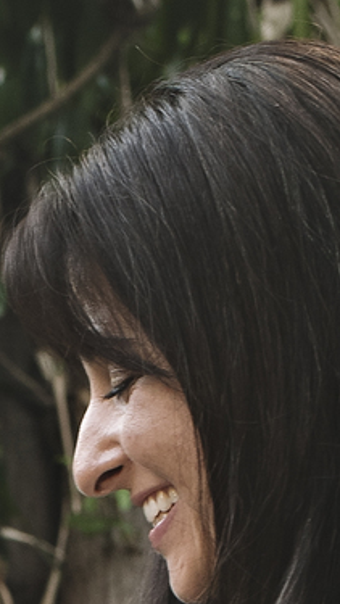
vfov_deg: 10.9
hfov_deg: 6.8
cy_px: 1299
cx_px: -103
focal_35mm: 176
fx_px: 2820
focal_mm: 35
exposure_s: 1/125
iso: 1000
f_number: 4.5
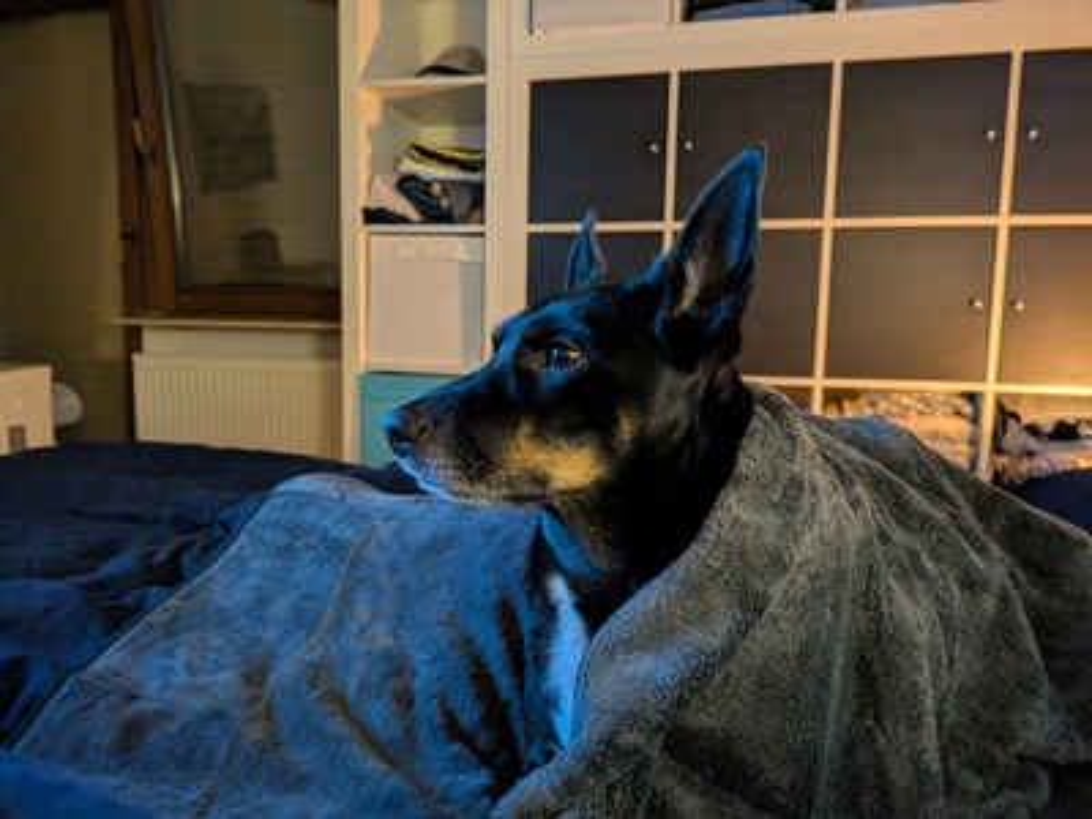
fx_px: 789
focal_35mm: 25
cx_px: 546
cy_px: 410
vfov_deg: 54.9
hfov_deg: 69.4
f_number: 1.89
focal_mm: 5.43
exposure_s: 1/16.7
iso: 986
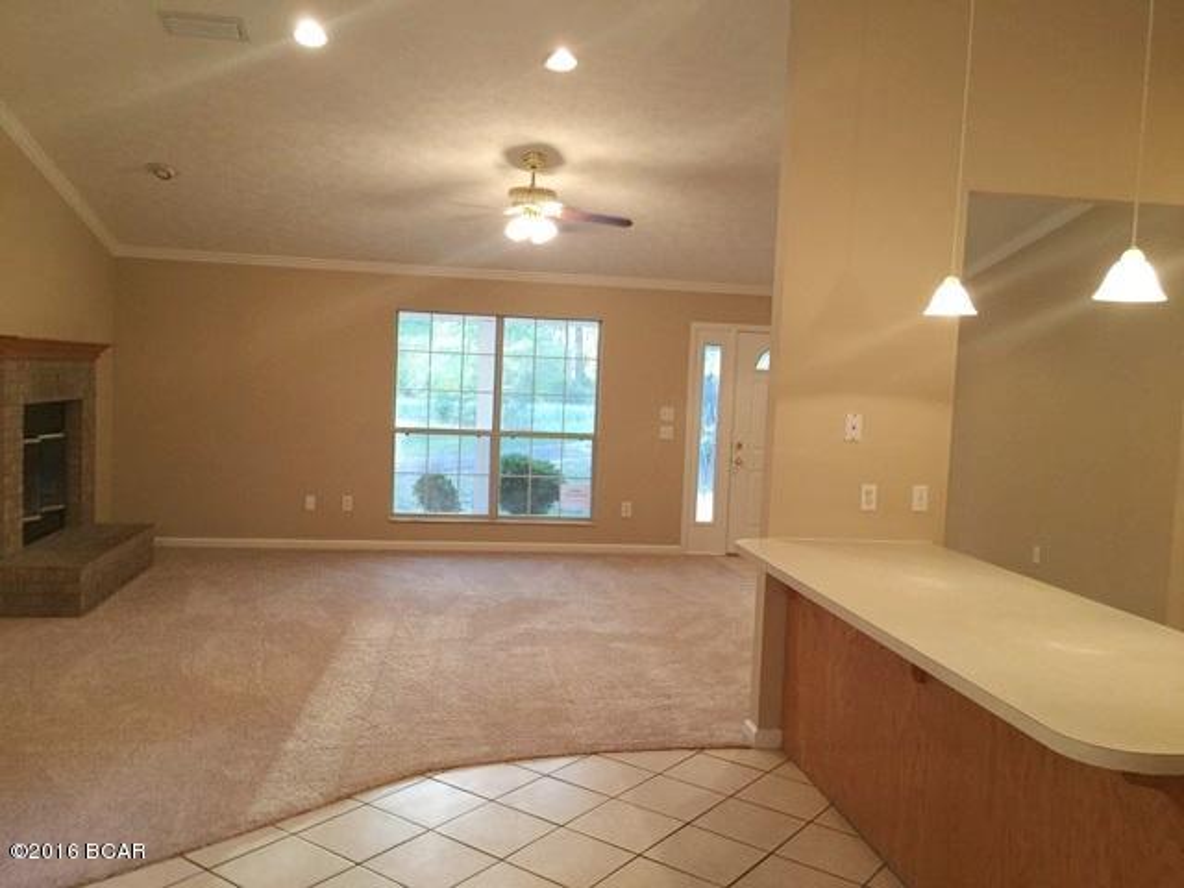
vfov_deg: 48.2
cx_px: 592
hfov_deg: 61.7
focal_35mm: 29
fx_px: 992
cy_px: 444
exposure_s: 1/15
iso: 50
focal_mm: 4.15
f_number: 2.2
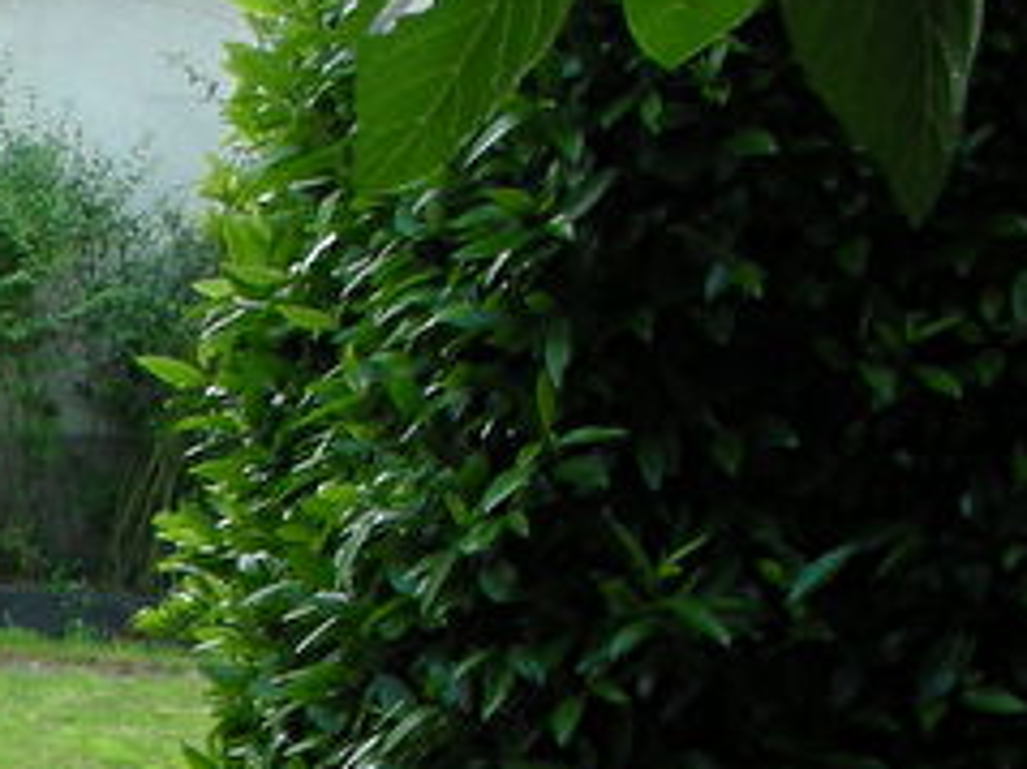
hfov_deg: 12.2
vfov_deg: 9.7
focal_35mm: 150
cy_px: 1040
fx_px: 4448
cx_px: -743
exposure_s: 1/76.7
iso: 50
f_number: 3
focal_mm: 5.8
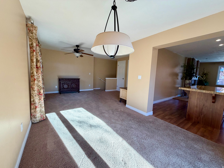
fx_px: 91
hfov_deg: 102.1
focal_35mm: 14
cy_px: 84
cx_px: 112
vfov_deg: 85.7
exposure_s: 1/121
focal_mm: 2.22
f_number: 2.2
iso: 160
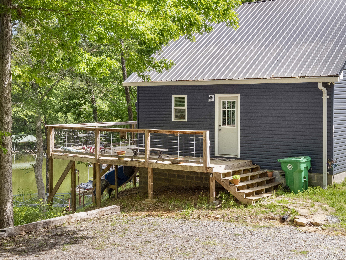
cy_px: 162
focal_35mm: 51
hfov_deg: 37.5
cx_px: 156
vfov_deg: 28.5
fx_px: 510
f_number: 5.6
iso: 400
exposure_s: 1/200
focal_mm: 15
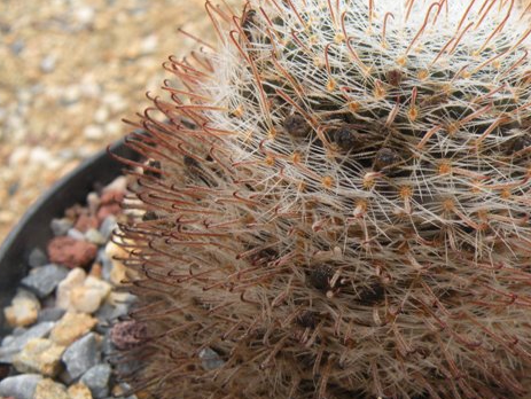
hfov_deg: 33.0
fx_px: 890
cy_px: 213
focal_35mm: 58
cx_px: 349
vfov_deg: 25.3
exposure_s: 1/129
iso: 64
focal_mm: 7.4
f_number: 4.5
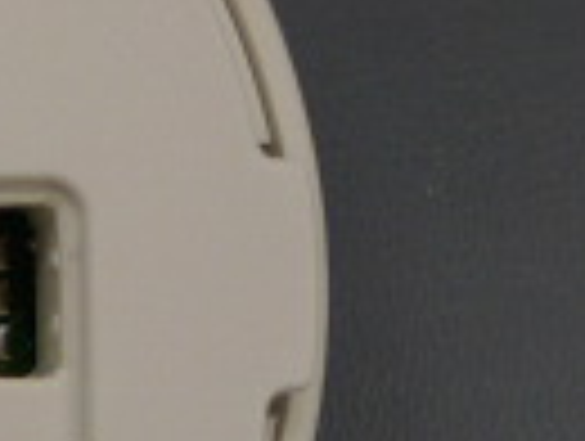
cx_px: -364
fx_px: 1998
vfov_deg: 12.6
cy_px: 279
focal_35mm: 118
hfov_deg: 15.1
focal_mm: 5.1
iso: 80
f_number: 2
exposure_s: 1/50
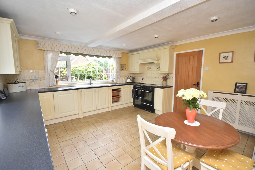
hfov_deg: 95.0
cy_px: 85
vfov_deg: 72.1
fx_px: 117
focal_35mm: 16
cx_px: 128
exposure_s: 1/160
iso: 800
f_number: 4.5
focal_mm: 11
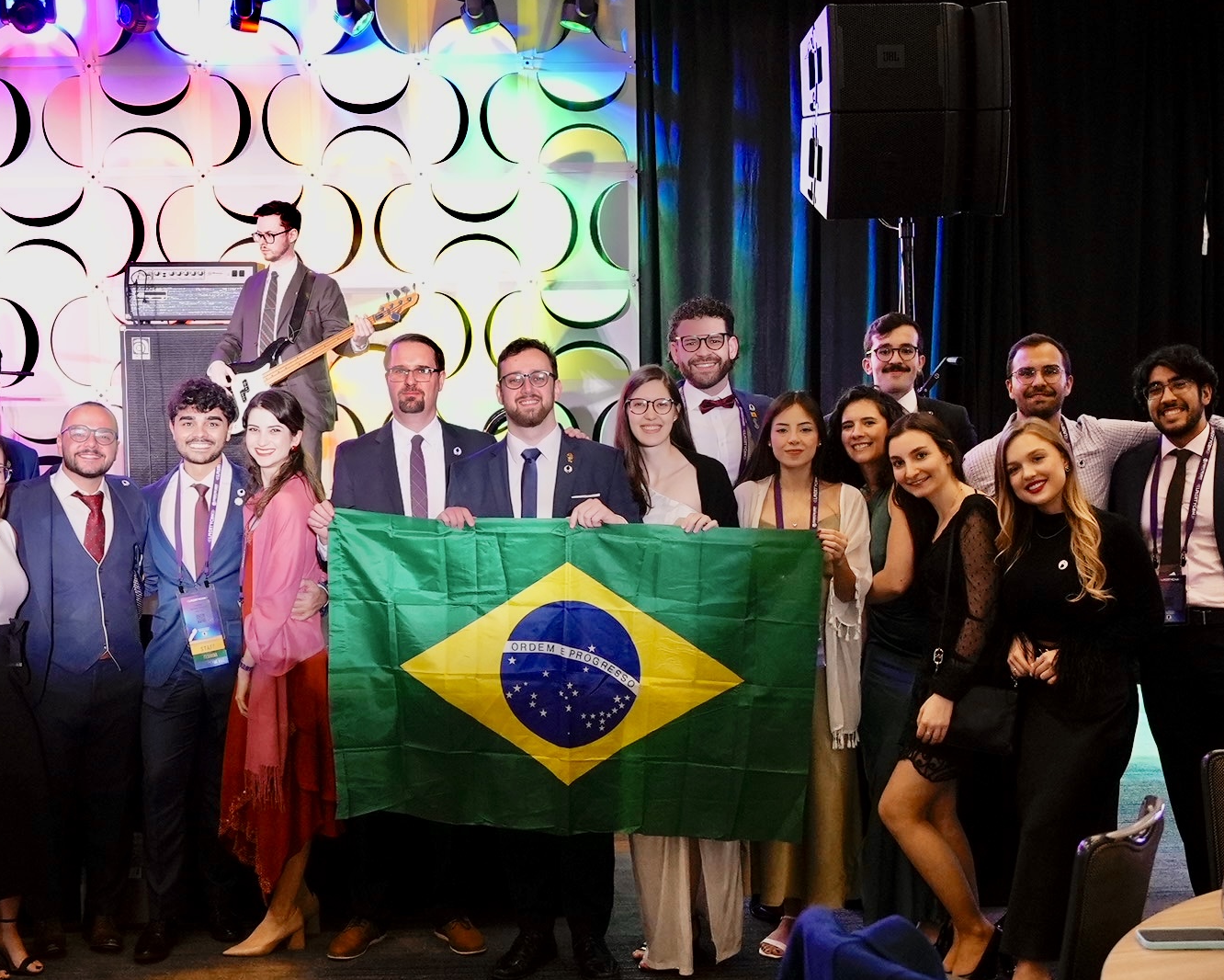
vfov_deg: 30.8
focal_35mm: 49
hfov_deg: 38.0
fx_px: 1775
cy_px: 493
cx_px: 569
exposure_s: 1/160
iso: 3200
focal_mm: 28.9
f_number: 2.8
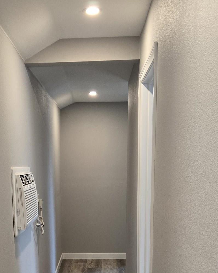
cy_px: 239
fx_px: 419
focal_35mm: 52
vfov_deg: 34.3
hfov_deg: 29.0
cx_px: 74
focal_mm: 5.4
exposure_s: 1/120
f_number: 1.8
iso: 250
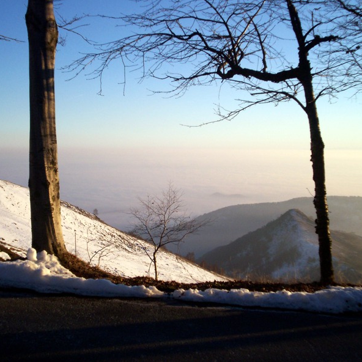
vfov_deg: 39.2
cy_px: 180
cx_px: 163
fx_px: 509
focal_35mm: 43
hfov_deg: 39.1
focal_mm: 5.9
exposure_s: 1/408
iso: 100
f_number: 4.5
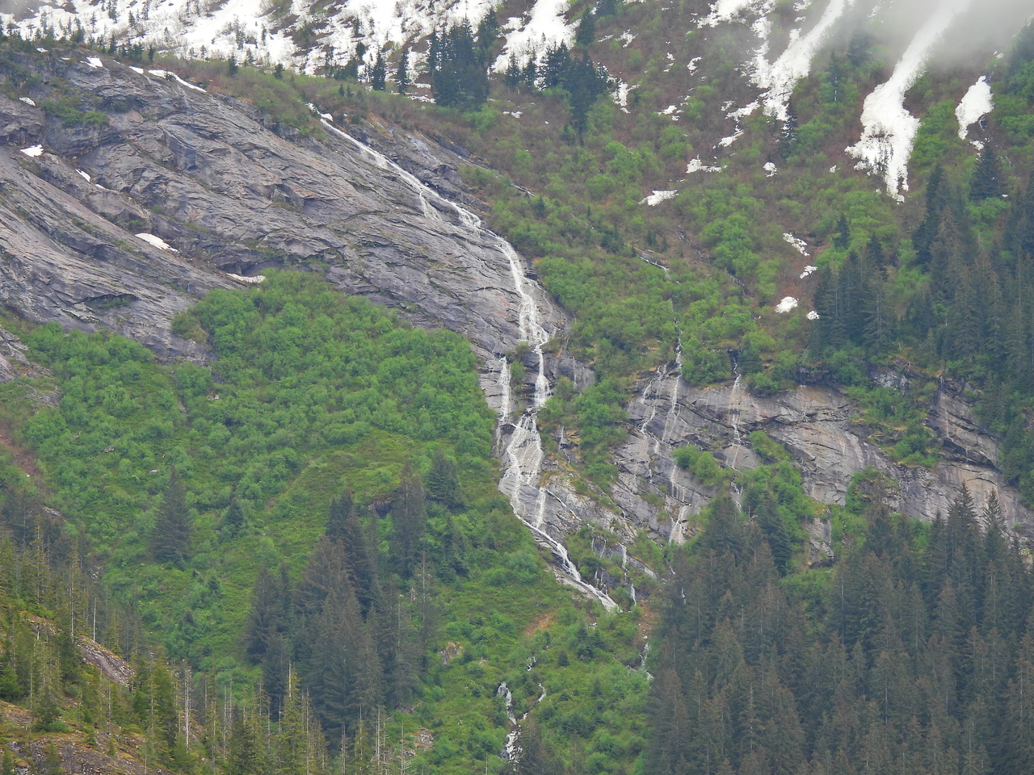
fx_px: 6572
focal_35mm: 220
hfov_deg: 9.0
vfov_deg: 6.8
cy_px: 388
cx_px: 517
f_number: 4.5
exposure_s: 1/125
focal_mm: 39.3
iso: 100
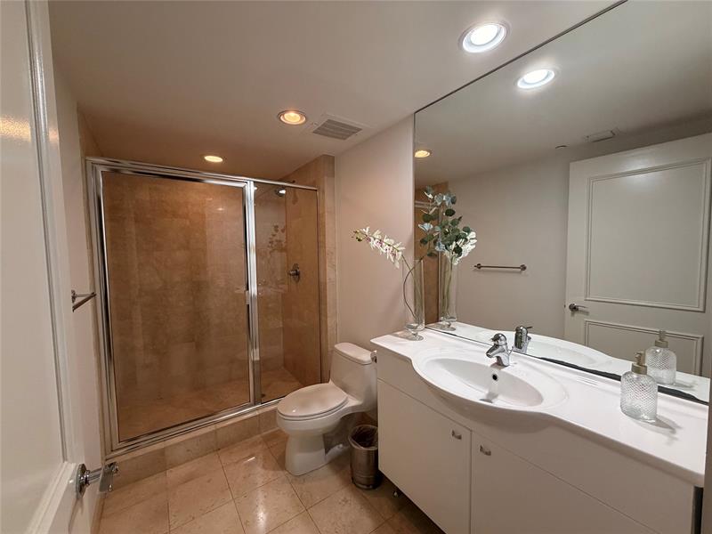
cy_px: 267
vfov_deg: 85.7
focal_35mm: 14
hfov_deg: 102.1
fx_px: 288
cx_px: 356
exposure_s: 1/120
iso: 320
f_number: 2.2
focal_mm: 2.22
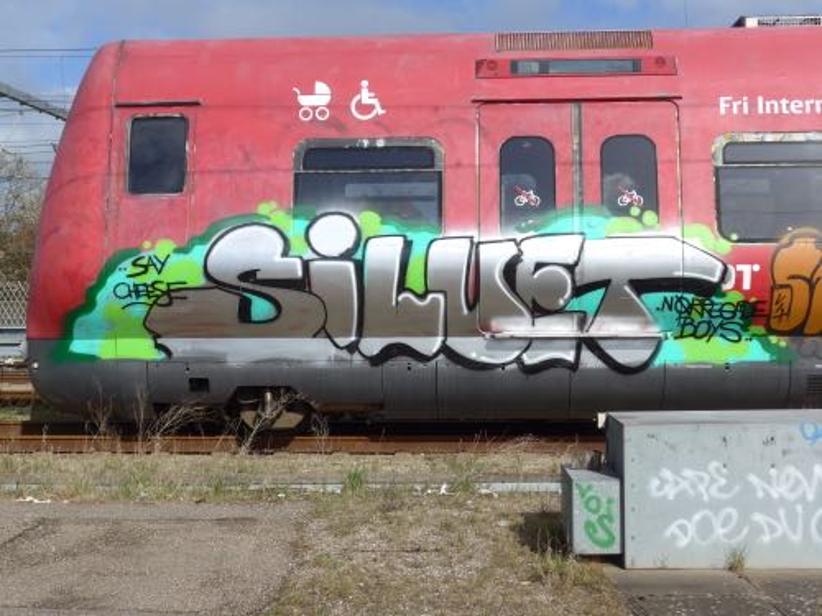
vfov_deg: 29.7
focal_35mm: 49
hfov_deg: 38.9
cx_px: 411
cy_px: 308
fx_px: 1164
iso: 80
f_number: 3.2
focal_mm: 10.1
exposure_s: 1/1600
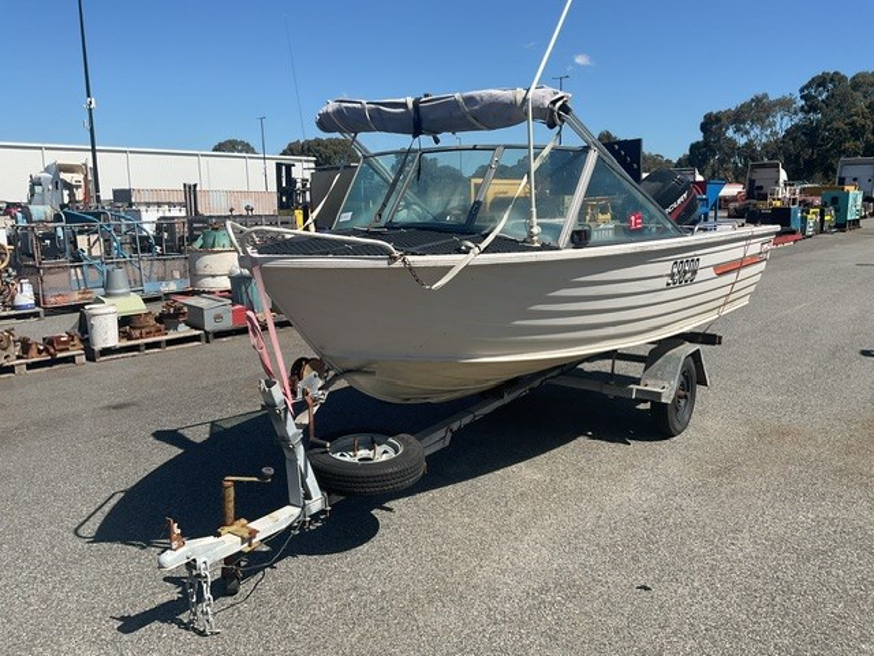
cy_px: 328
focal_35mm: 29
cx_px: 437
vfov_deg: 48.2
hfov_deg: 61.7
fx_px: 732
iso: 16
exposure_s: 1/2320
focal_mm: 3
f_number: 1.8
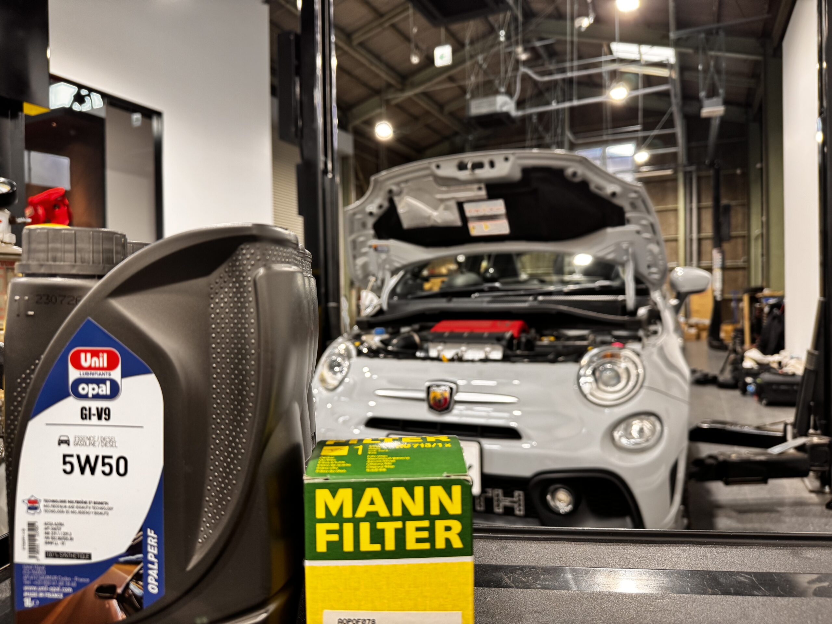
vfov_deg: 56.8
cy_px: 312
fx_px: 577
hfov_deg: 71.6
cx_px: 416
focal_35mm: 24
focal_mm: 6.76
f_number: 1.78
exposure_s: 1/100
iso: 200
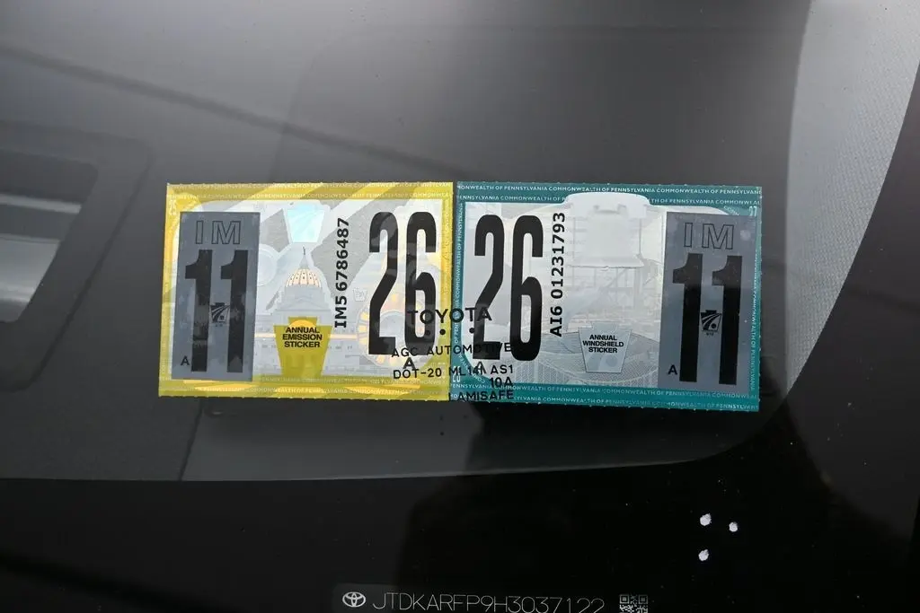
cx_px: 460
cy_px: 306
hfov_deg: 51.3
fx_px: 958
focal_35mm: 38
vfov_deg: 35.5
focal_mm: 25
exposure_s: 1/250
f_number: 5
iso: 200
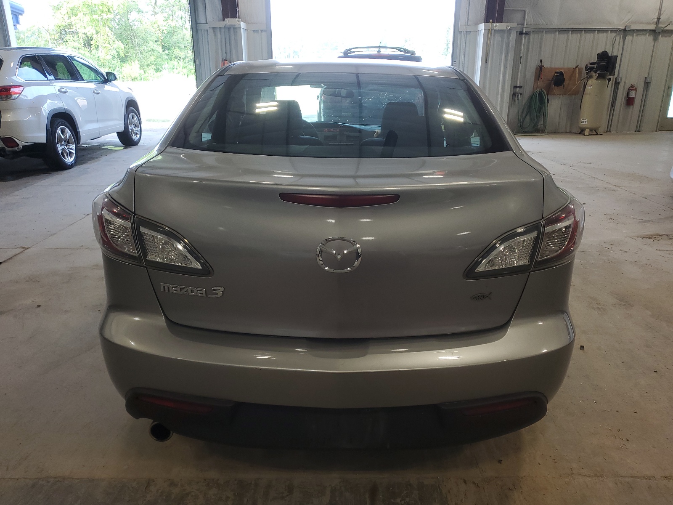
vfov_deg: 53.1
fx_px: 505
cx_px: 336
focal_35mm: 26
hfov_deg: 67.3
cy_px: 252
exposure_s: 1/120
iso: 57
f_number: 1.5
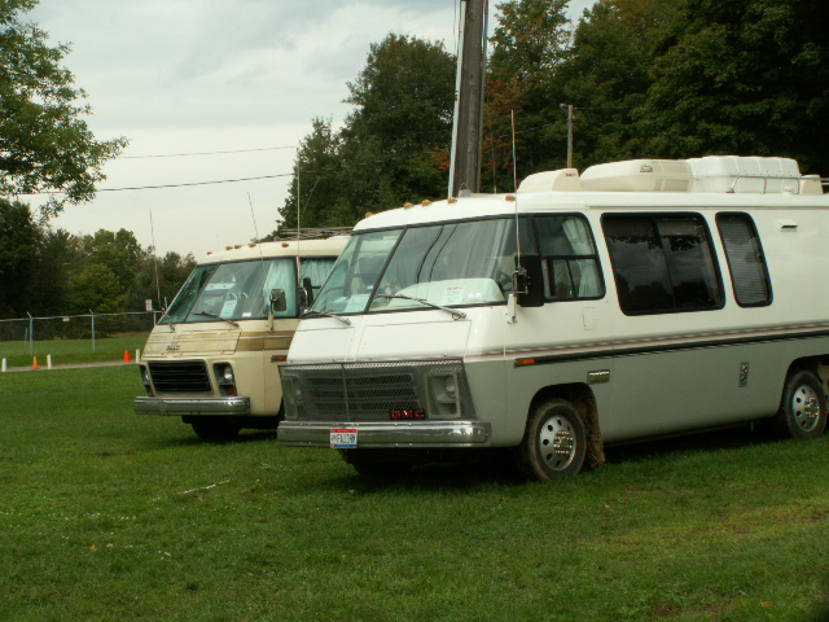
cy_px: 311
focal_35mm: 67
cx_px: 414
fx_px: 1605
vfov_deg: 21.9
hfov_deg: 29.0
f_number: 8
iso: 50
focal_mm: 11.15
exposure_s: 1/100
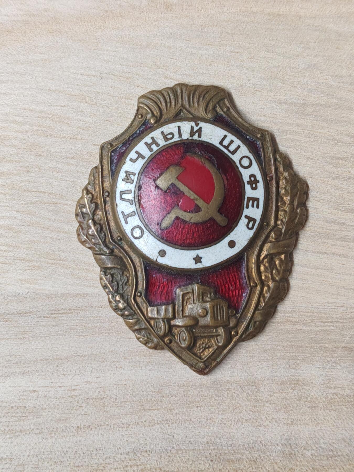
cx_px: 177
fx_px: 695
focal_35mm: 51
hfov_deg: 28.6
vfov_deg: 37.5
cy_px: 236
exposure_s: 1/50
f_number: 1.88
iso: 719
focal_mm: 4.84
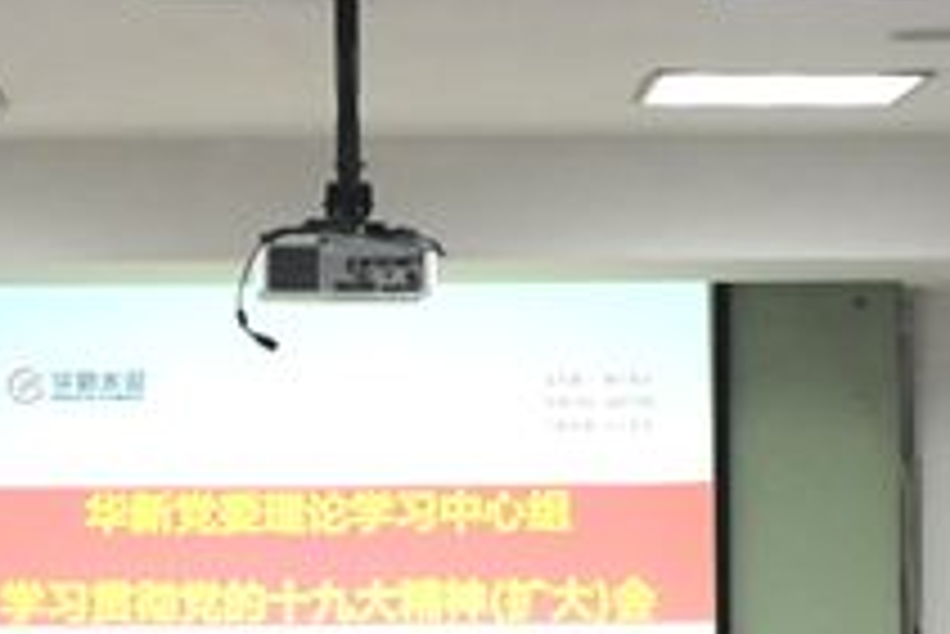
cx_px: 284
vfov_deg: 7.6
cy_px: 585
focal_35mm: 180
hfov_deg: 11.4
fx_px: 4753
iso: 2000
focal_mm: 38
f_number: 4
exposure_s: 1/125
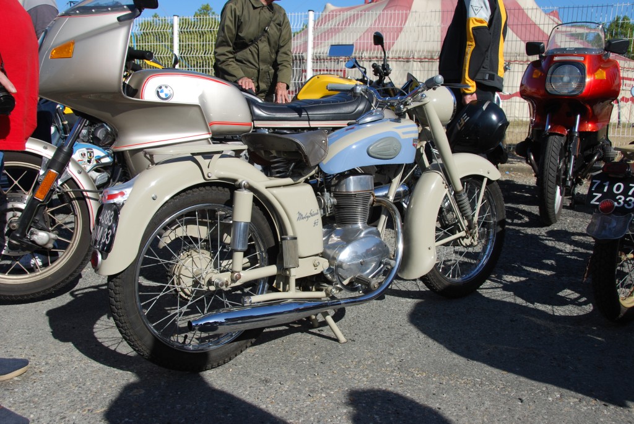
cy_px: 212
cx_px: 317
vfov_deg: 40.1
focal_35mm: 33
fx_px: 582
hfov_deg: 57.2
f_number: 8
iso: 100
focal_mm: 22
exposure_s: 1/250
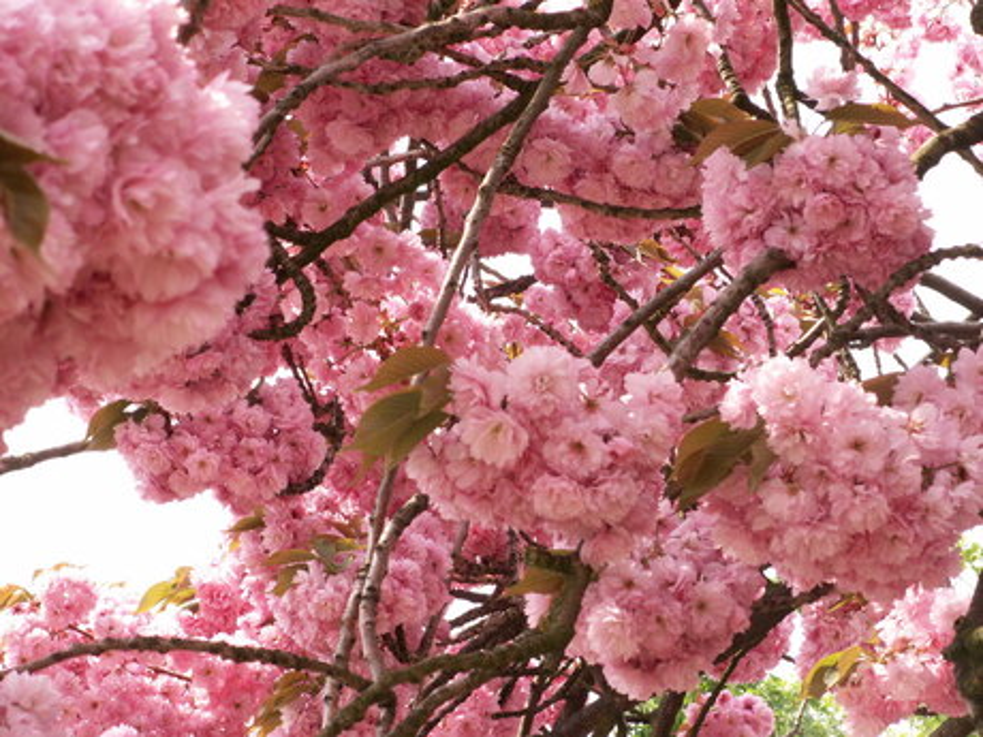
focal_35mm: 127
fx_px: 3606
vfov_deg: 11.7
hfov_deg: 15.5
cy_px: 368
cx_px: 492
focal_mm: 20.81
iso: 50
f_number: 6.3
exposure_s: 1/100
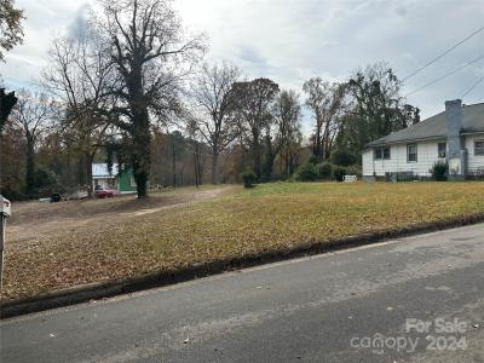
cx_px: 242
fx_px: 336
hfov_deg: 71.6
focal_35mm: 24
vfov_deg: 56.8
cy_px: 182
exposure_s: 1/5000
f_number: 1.78
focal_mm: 6.86
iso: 80
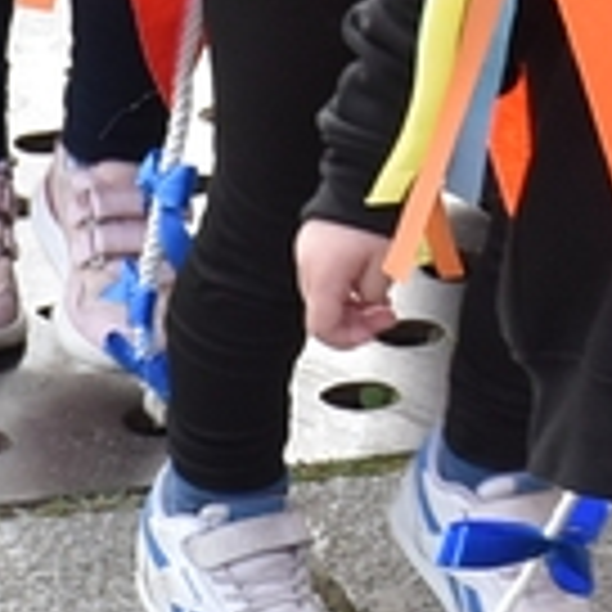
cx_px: 1228
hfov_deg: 1.8
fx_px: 19177
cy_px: -945
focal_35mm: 959
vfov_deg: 1.8
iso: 280
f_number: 8
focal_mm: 85
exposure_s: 1/250
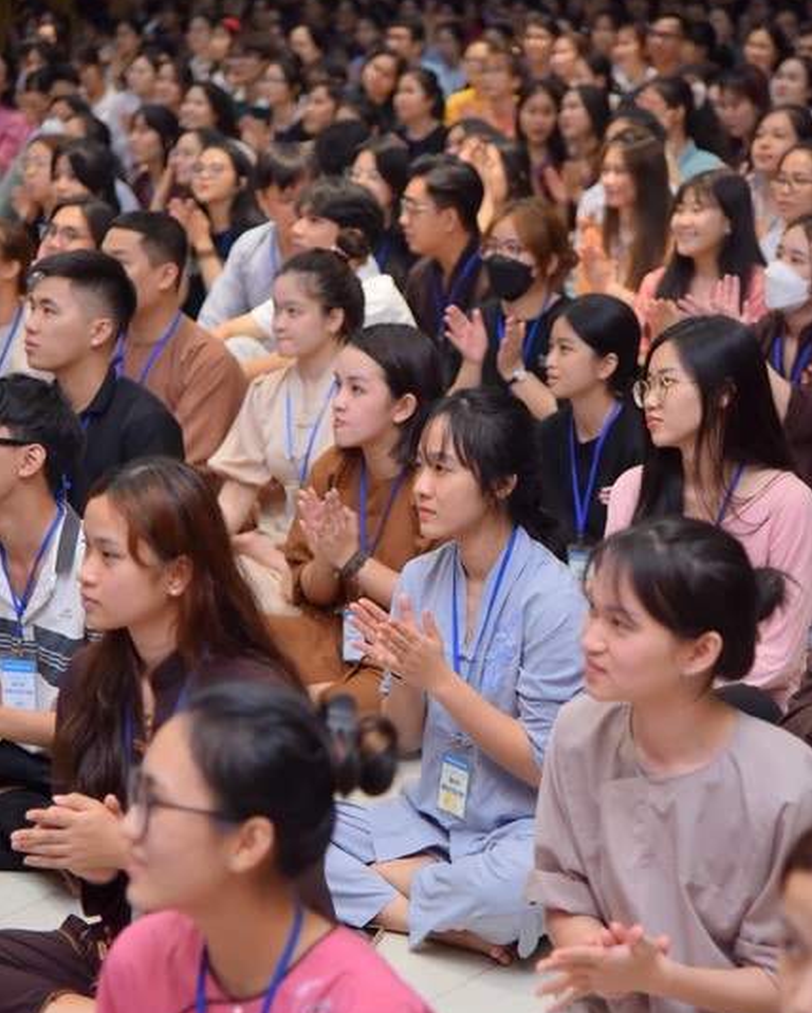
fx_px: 2911
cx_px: 407
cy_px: 590
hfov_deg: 15.9
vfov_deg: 19.7
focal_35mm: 97
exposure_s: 1/160
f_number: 4
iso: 1250
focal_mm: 85
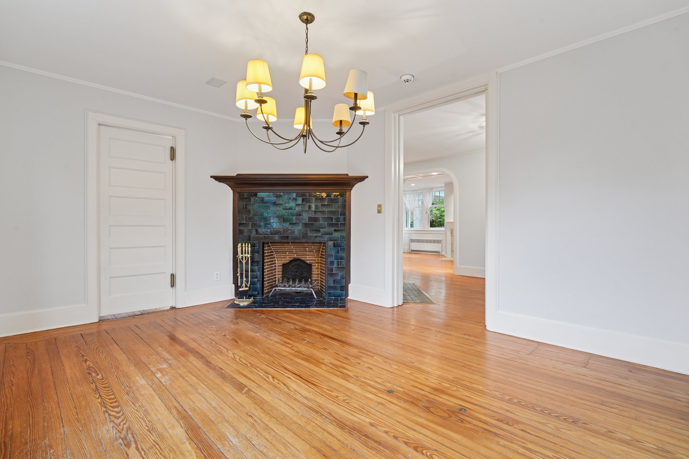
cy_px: 230
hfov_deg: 96.7
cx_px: 344
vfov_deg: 73.7
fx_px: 306
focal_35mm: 16
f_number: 8
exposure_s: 1/3.33
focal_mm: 16
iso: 400
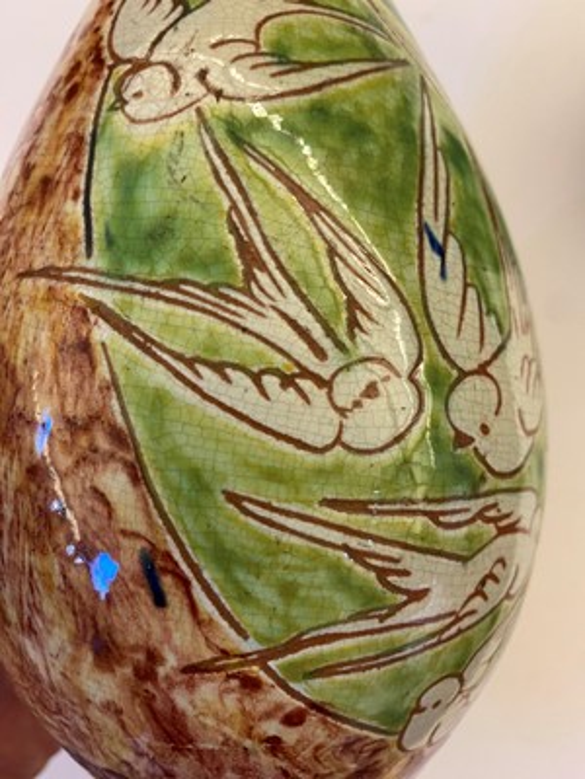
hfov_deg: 53.1
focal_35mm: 26
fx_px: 586
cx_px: 292
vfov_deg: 67.3
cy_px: 390
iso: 160
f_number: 1.8
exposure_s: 1/50
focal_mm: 4.25
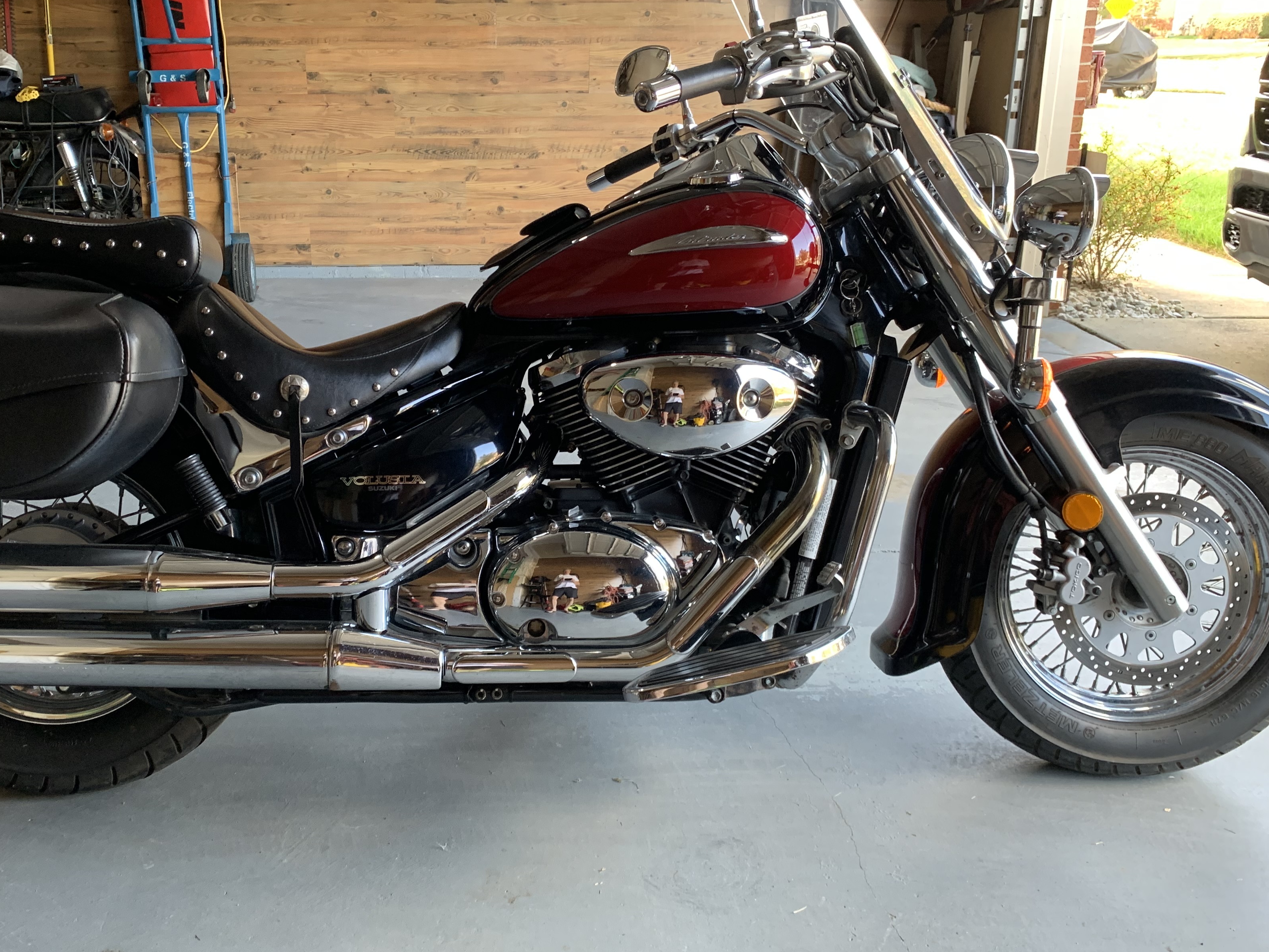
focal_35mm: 33
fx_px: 1210
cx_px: 516
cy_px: 465
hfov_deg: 55.0
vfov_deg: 42.9
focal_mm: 4.25
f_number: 1.8
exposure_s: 1/60
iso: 100
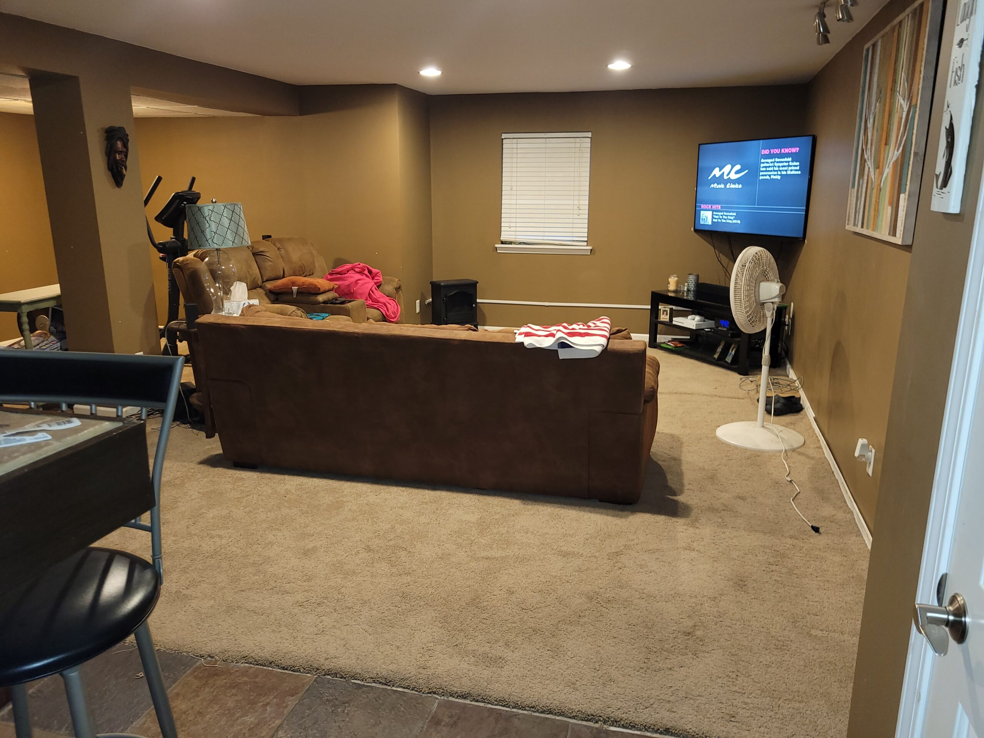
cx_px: 492
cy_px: 369
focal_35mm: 26
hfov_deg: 67.3
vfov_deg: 53.1
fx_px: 739
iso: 125
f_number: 1.8
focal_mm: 5.4
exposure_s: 1/9
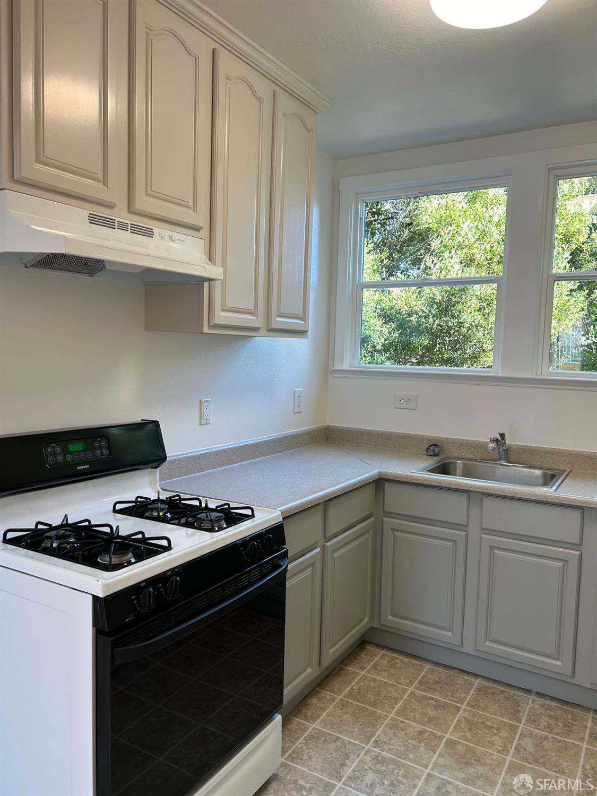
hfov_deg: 53.1
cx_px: 298
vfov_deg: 67.3
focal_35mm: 26
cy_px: 398
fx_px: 598
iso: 50
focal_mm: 5.7
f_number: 1.5
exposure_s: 1/120
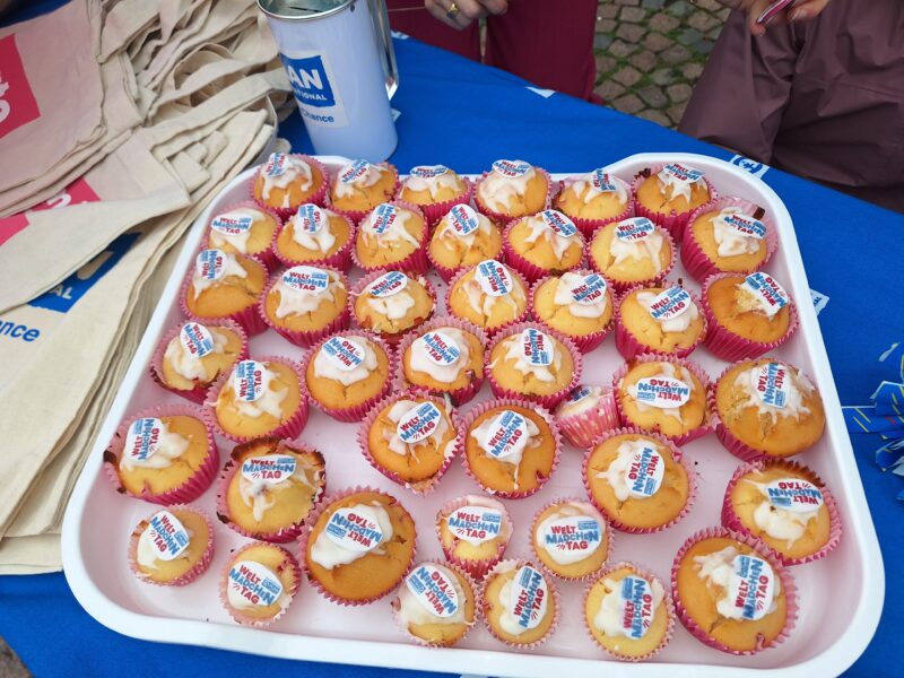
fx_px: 601
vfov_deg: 58.9
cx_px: 452
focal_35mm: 23
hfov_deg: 73.9
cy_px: 339
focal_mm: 5.54
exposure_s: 1/262
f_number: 1.8
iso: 40
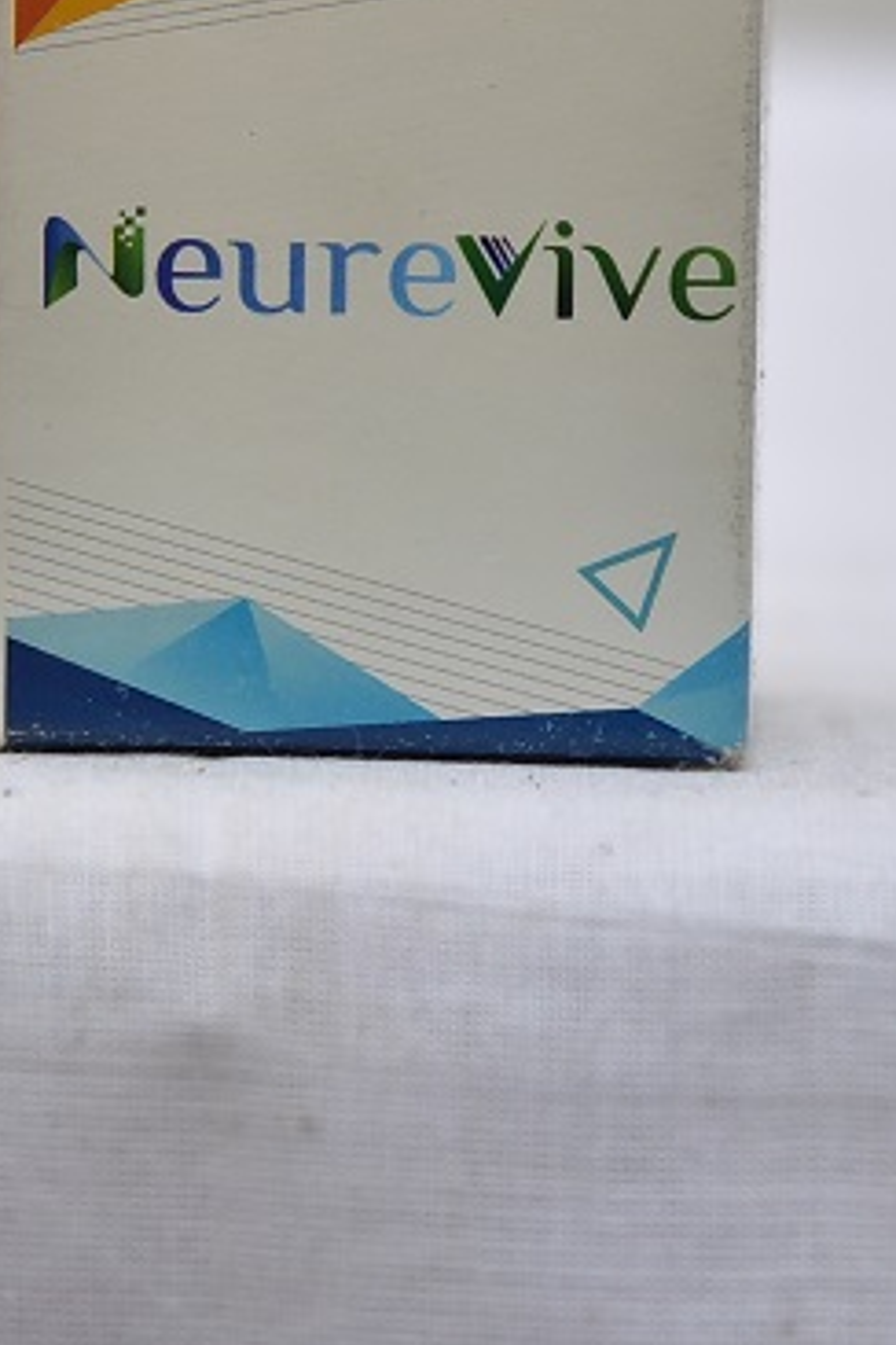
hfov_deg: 8.7
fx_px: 5898
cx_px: 382
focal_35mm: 158
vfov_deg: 13.0
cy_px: 412
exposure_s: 1/125
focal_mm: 110
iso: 1600
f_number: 4.5
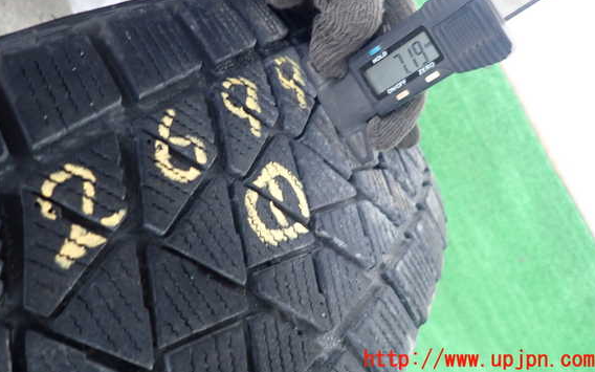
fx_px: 454
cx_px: 286
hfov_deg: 66.4
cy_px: 137
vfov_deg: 44.1
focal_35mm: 28
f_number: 2
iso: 400
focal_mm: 4.5
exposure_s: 1/30
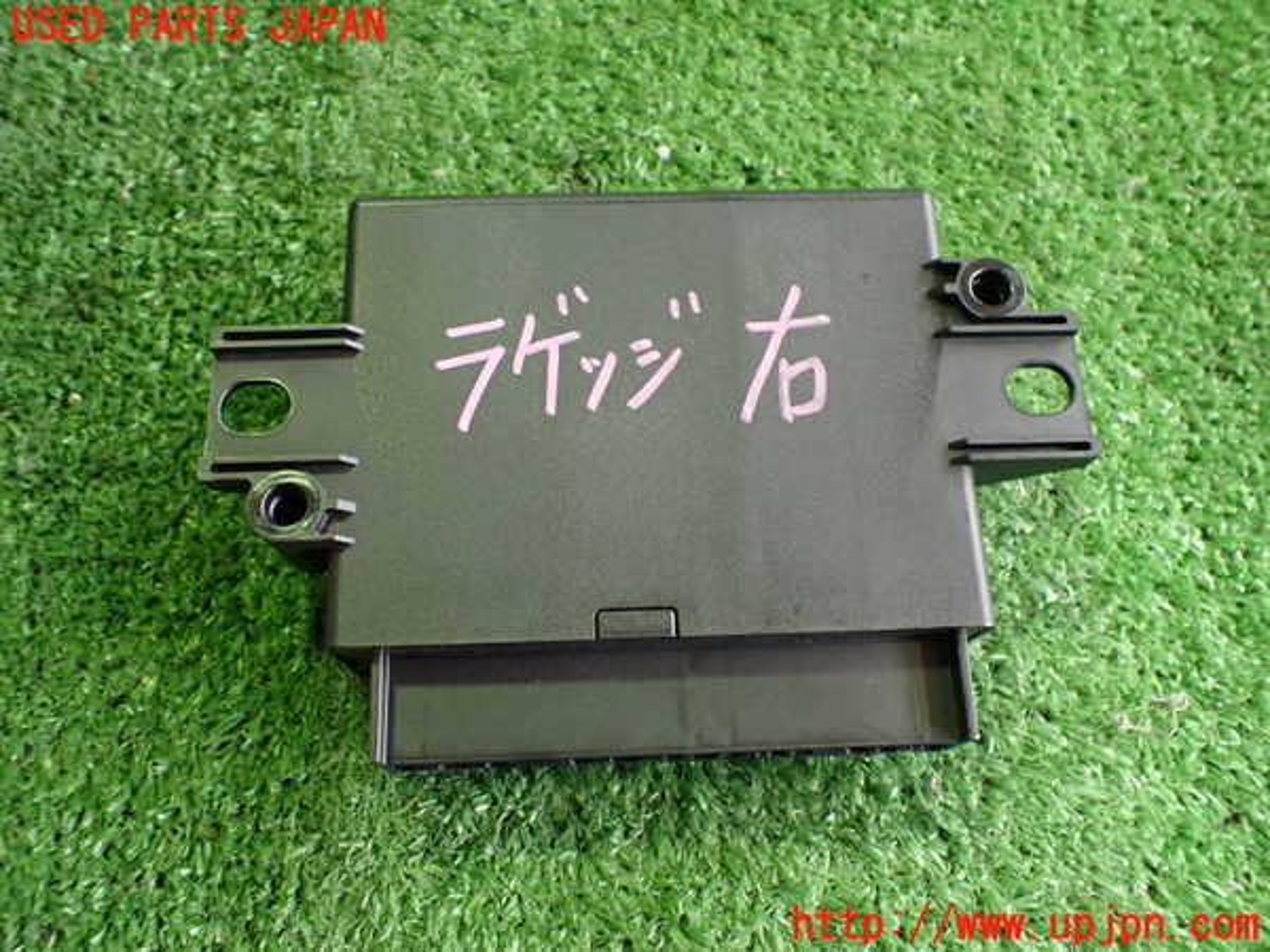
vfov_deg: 46.8
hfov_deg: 60.0
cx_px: 635
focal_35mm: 30
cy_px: 476
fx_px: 1101
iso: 800
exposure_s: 1/80
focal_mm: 5.4
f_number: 2.3
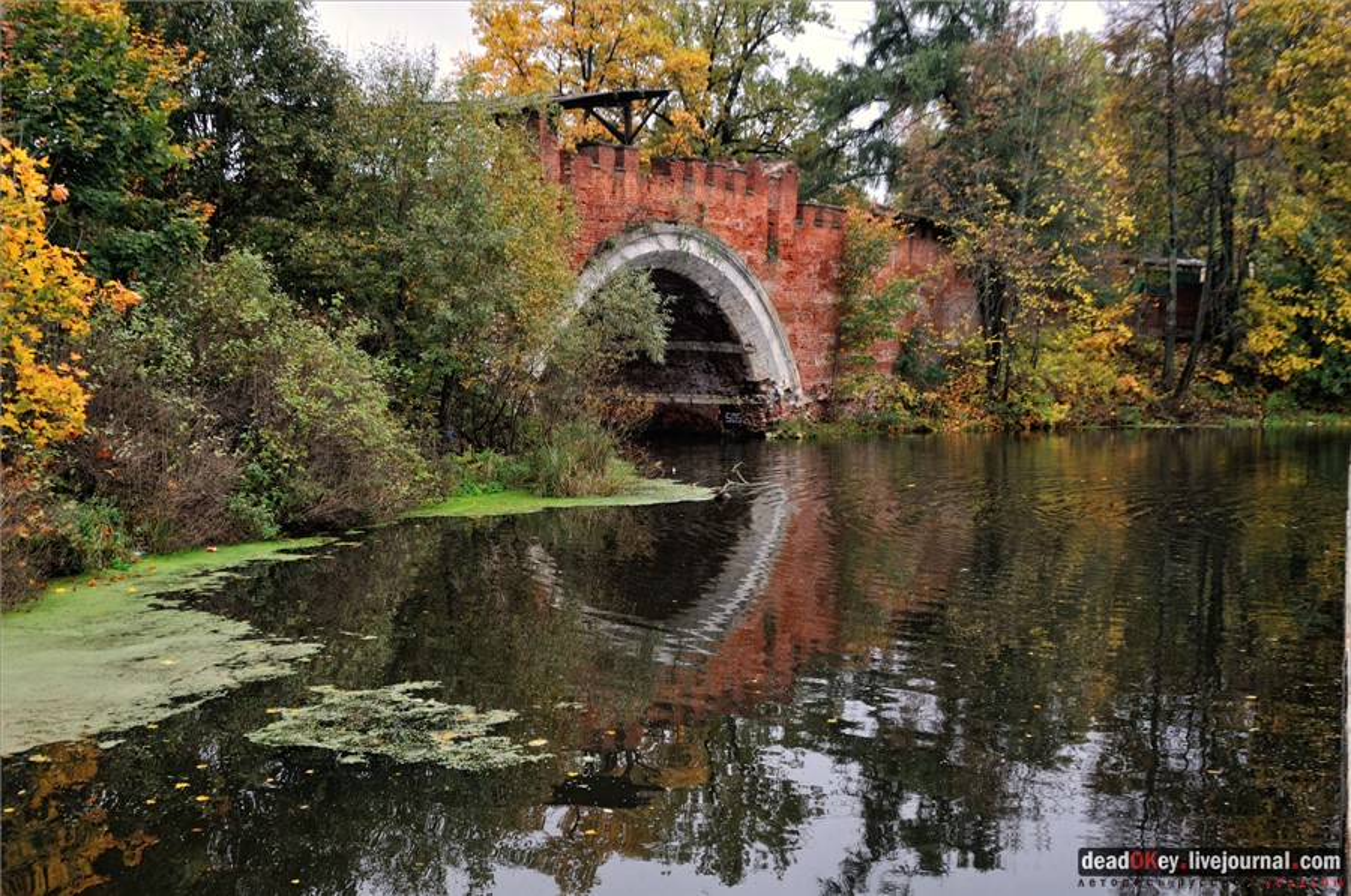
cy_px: 448
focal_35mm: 36
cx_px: 676
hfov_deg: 53.2
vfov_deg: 36.8
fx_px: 1349
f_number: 6.3
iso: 320
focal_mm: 24
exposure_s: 1/80
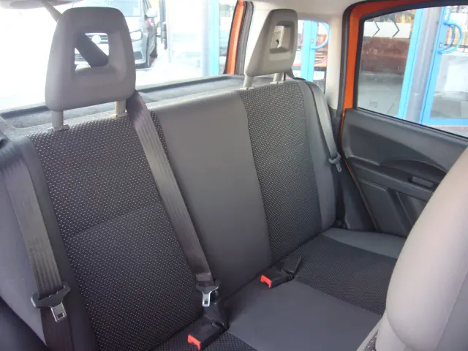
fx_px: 379
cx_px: 234
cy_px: 176
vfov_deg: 49.7
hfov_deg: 63.4
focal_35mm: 28
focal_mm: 4.6
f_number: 2.8
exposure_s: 1/15
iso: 160
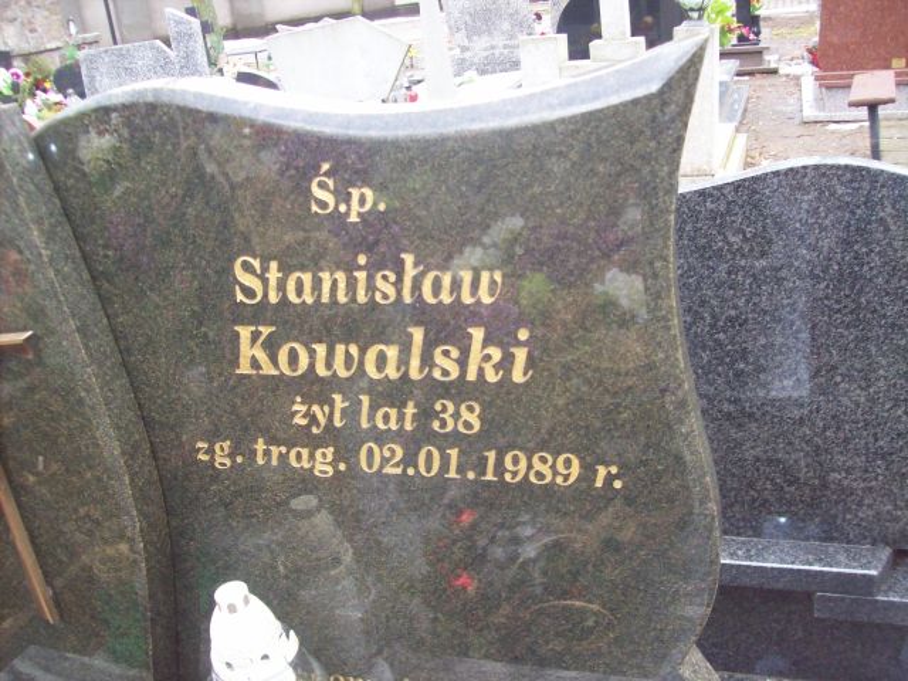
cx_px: 454
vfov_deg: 39.7
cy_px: 340
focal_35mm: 36
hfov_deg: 51.4
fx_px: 944
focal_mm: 6
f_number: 2.7
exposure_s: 1/64
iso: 200
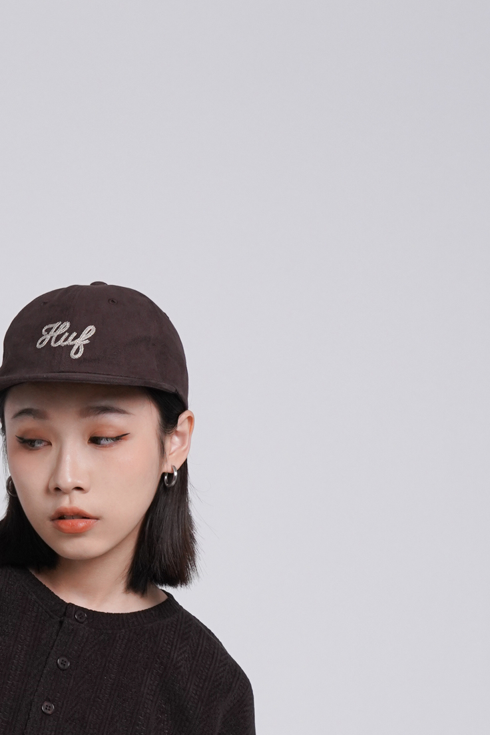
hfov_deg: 9.1
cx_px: 5
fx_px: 3062
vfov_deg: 13.5
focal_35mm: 150
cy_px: 768
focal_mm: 46
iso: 640
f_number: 5
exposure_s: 1/250
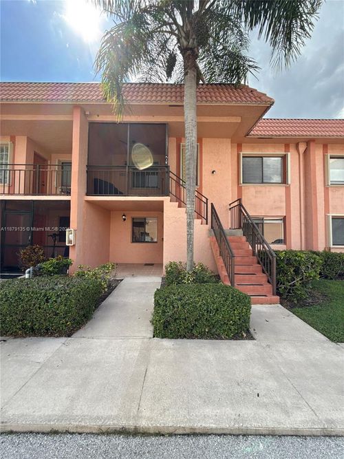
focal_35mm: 14
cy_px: 230
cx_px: 172
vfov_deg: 102.1
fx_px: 186
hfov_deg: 85.7
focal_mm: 2.22
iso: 50
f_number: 2.2
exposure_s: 1/644
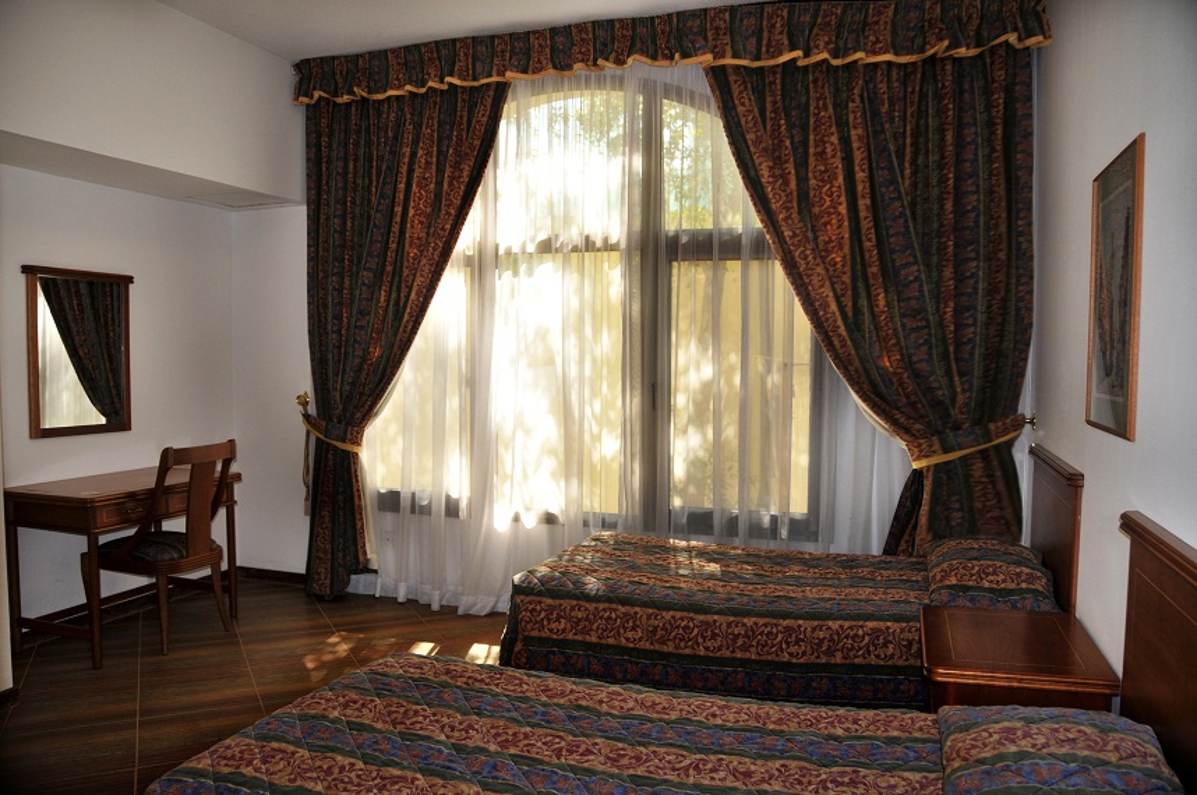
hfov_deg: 67.4
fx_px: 897
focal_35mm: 27
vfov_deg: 47.8
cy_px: 398
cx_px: 598
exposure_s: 1/125
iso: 200
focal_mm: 18
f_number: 3.5
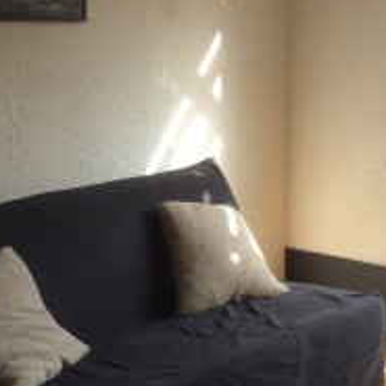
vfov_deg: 24.0
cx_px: 138
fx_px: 908
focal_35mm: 72
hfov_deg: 23.9
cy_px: 211
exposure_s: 1/179
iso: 32
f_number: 2.4
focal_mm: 3.3
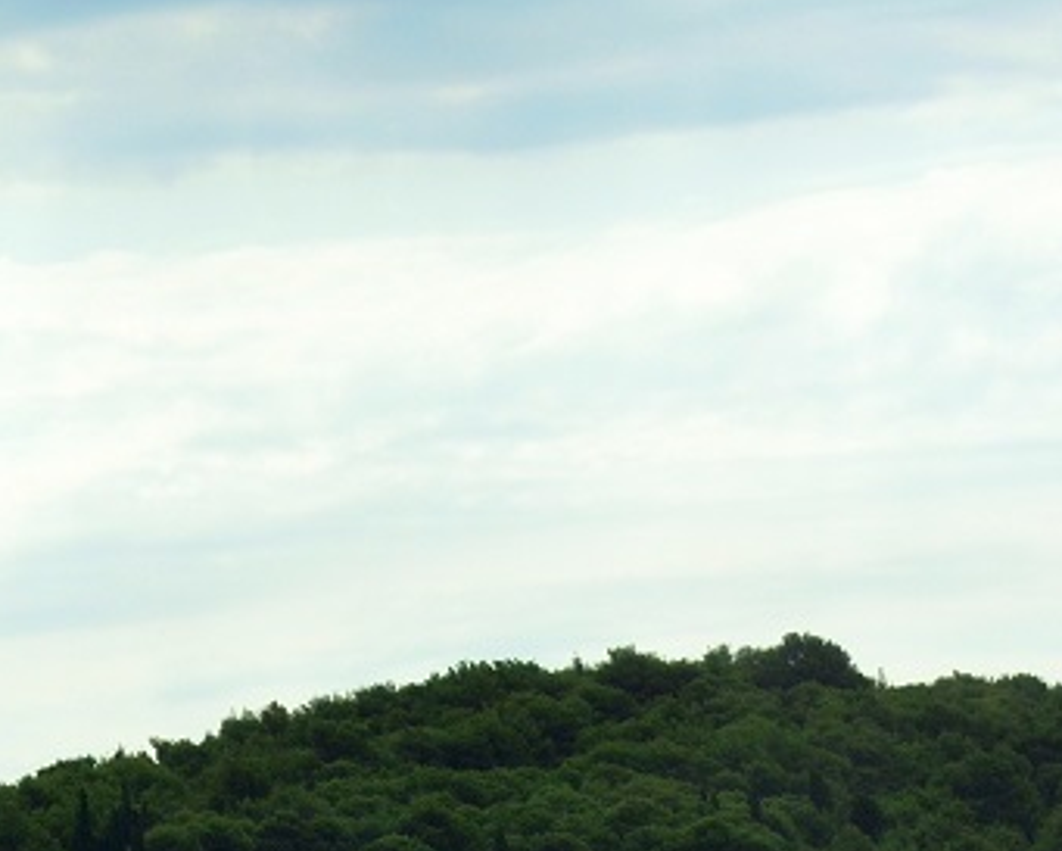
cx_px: 76
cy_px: 918
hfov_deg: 6.7
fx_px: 9055
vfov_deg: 5.4
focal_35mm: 288
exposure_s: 1/4000
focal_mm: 70
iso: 640
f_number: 4.5
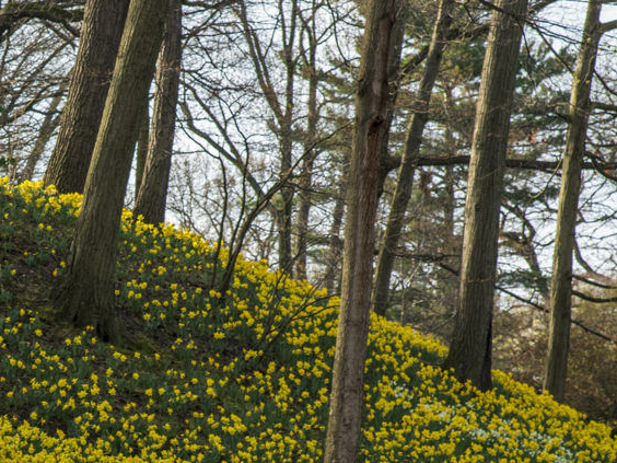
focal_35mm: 311
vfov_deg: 4.8
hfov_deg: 6.3
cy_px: 360
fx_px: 5543
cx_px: -24
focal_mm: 95
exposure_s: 1/320
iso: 320
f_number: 8
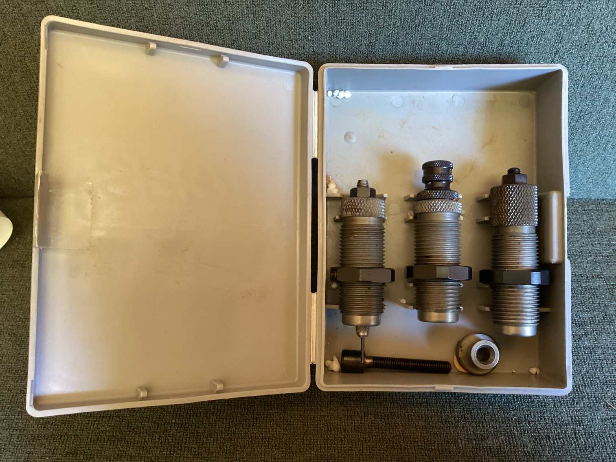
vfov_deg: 45.4
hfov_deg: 58.3
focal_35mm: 31
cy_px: 231
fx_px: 552
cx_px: 308
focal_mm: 3.3
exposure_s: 1/50
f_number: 2.4
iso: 320
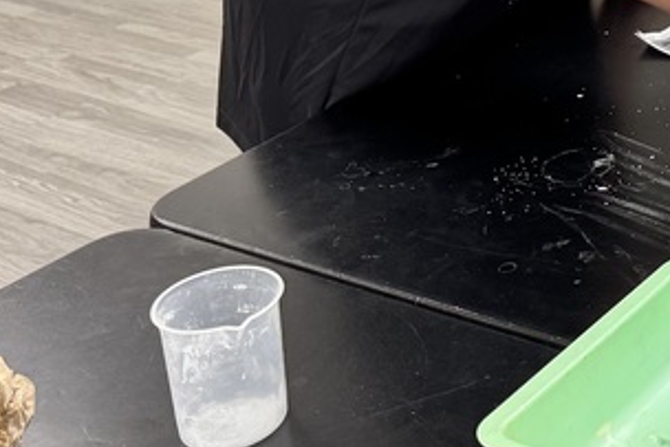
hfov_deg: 21.7
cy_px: -231
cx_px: 886
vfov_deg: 15.0
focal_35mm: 84
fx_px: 1564
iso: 250
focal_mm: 6.76
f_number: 1.78
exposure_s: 1/60
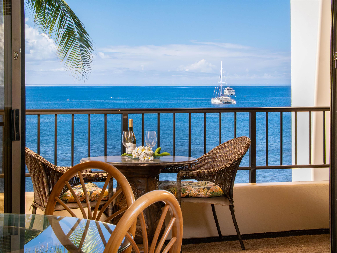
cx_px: 168
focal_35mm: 88
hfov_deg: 22.2
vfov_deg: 16.8
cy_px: 126
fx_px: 857
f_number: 14
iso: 2500
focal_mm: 44
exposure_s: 1/250
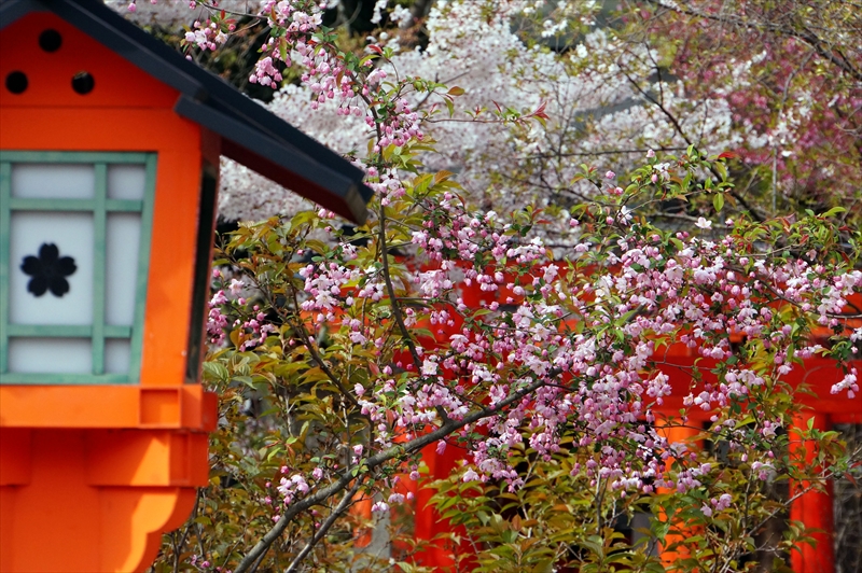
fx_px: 4855
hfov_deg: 10.1
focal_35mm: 203
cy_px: 286
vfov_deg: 6.8
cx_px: 431
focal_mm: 135.3
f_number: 9
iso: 800
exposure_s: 1/500
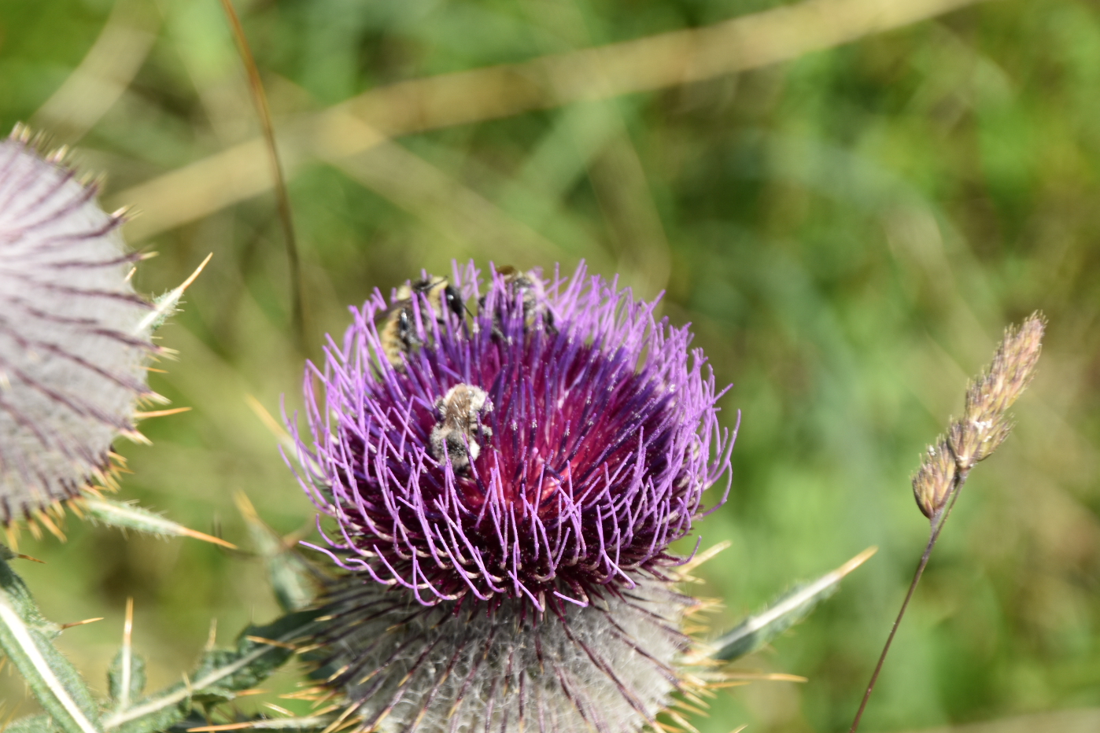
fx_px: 6905
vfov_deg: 6.1
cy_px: 350
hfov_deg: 9.1
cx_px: 526
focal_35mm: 226
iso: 200
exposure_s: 1/320
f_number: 9
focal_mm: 130
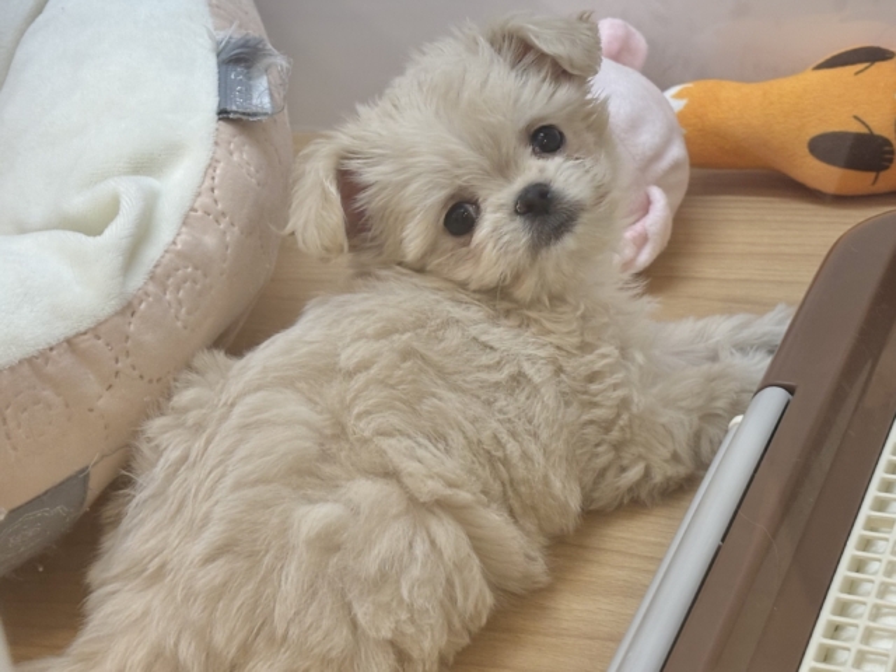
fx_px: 1346
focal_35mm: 52
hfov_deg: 36.8
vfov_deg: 28.0
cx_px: 448
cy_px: 336
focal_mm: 5.96
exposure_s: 1/50
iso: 50
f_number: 1.6
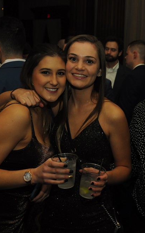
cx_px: 105
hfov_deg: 19.9
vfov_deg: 31.5
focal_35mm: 65
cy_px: 116
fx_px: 411
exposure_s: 1/60
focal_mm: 28
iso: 800
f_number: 5
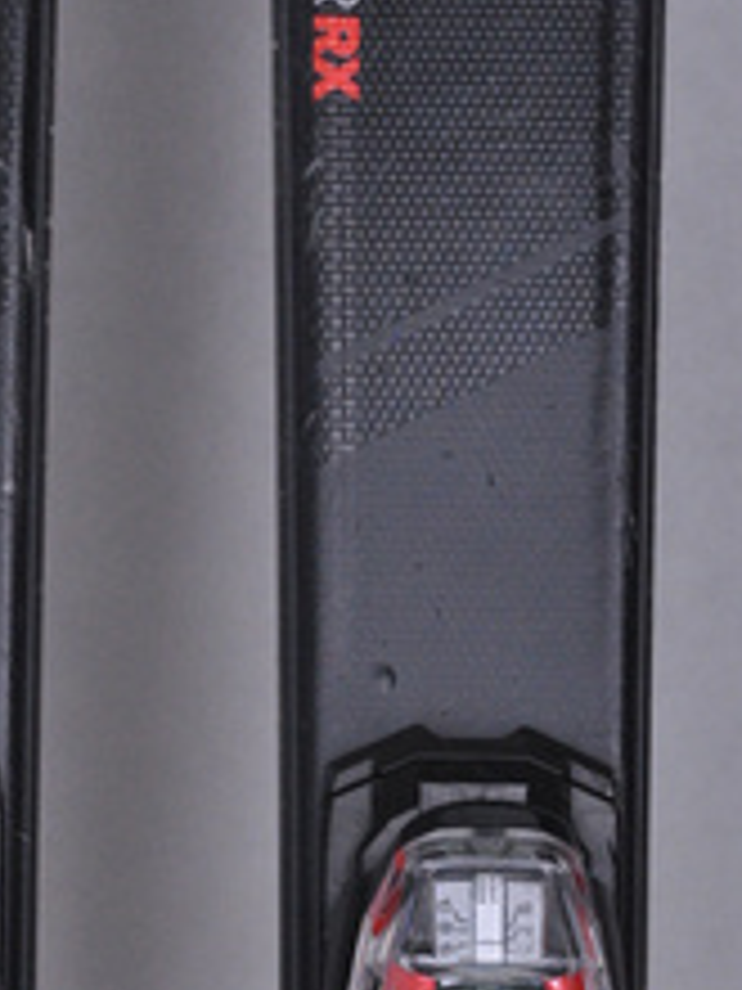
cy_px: 414
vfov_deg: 6.4
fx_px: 8831
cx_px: 160
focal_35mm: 309
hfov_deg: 4.8
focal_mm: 105
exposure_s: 1/125
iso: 3200
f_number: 9.5
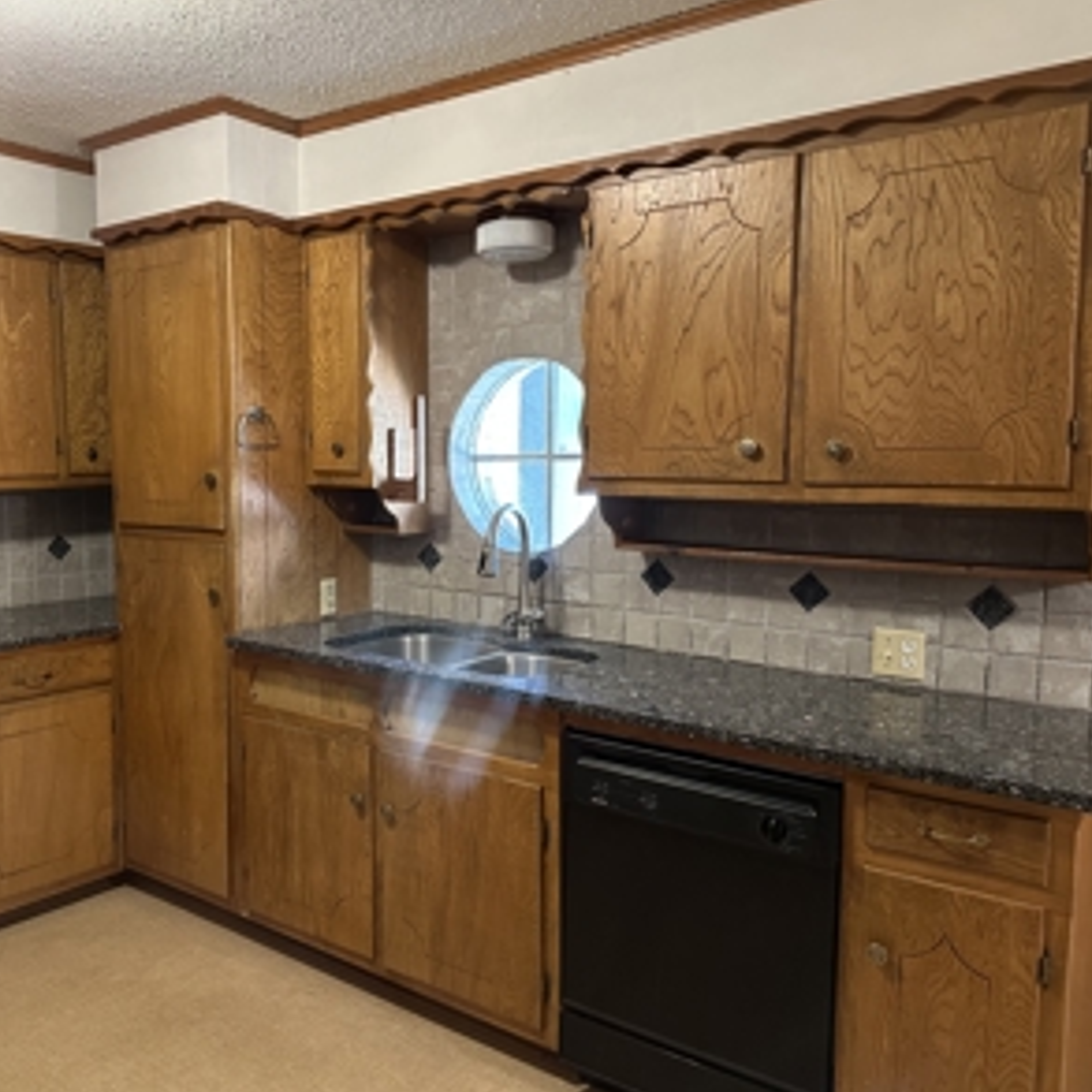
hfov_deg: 55.2
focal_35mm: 29
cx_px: 440
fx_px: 1035
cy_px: 548
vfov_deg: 55.6
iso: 640
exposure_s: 1/40
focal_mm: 6.86
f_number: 1.78
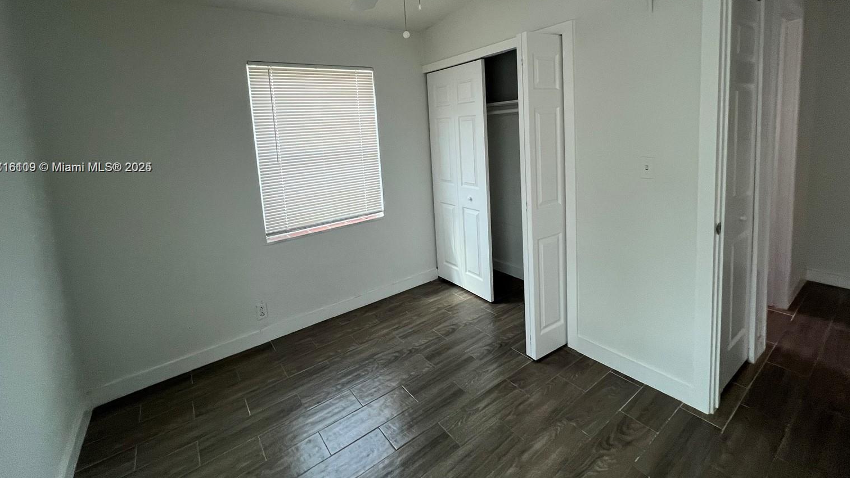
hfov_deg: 103.0
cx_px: 422
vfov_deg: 69.0
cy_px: 168
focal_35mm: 15
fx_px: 338
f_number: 1.8
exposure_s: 1/99
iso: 160
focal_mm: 1.57
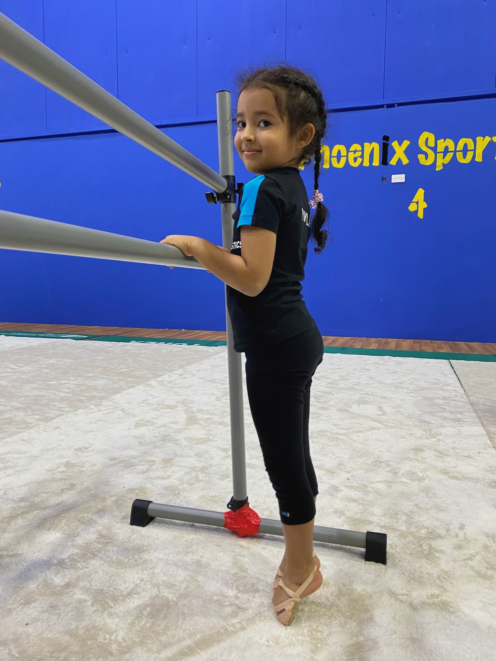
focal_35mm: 26
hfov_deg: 53.1
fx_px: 497
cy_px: 330
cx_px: 248
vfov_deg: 67.3
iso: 100
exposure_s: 1/50
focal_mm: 4.25
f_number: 1.8
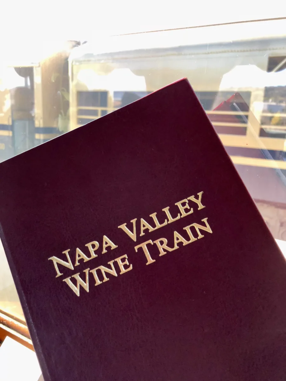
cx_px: 143
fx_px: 308
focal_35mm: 28
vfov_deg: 63.4
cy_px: 190
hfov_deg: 49.7
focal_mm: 4
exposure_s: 1/30
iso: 32
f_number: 1.8
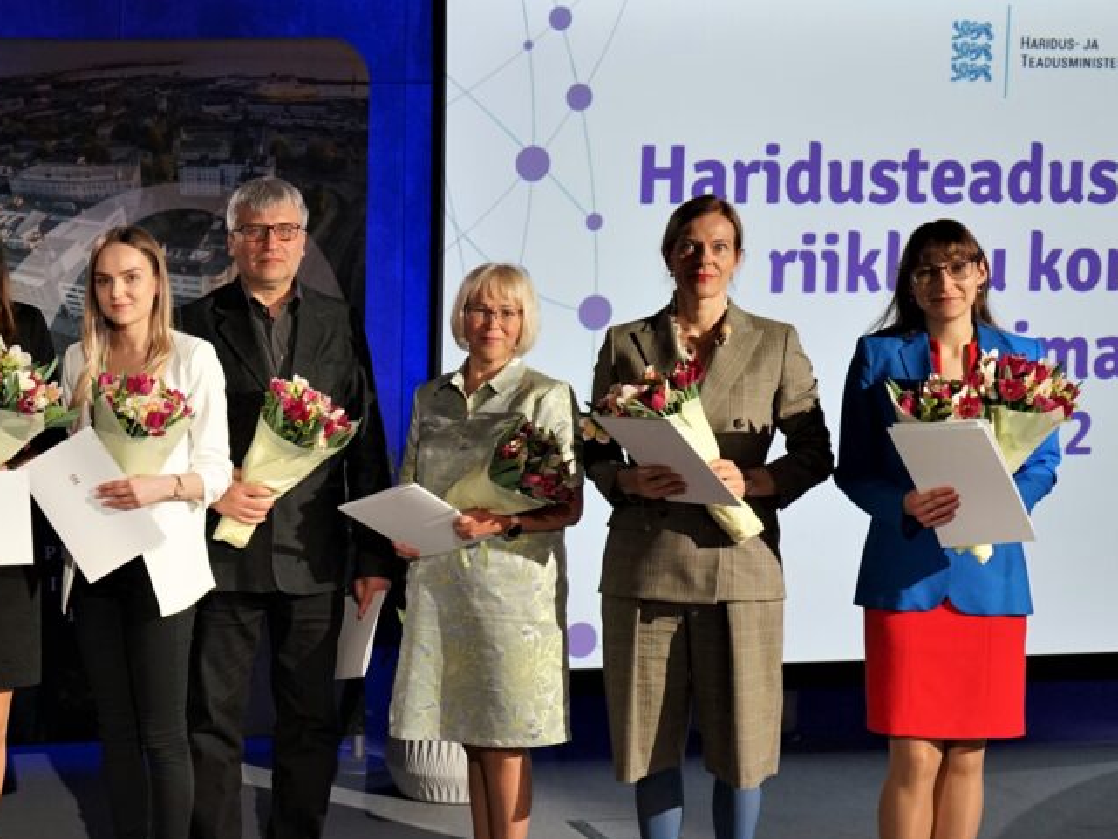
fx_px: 2326
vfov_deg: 20.4
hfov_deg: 26.2
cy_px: 556
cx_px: 127
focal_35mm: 72
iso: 1600
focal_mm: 40
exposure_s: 1/125
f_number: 4
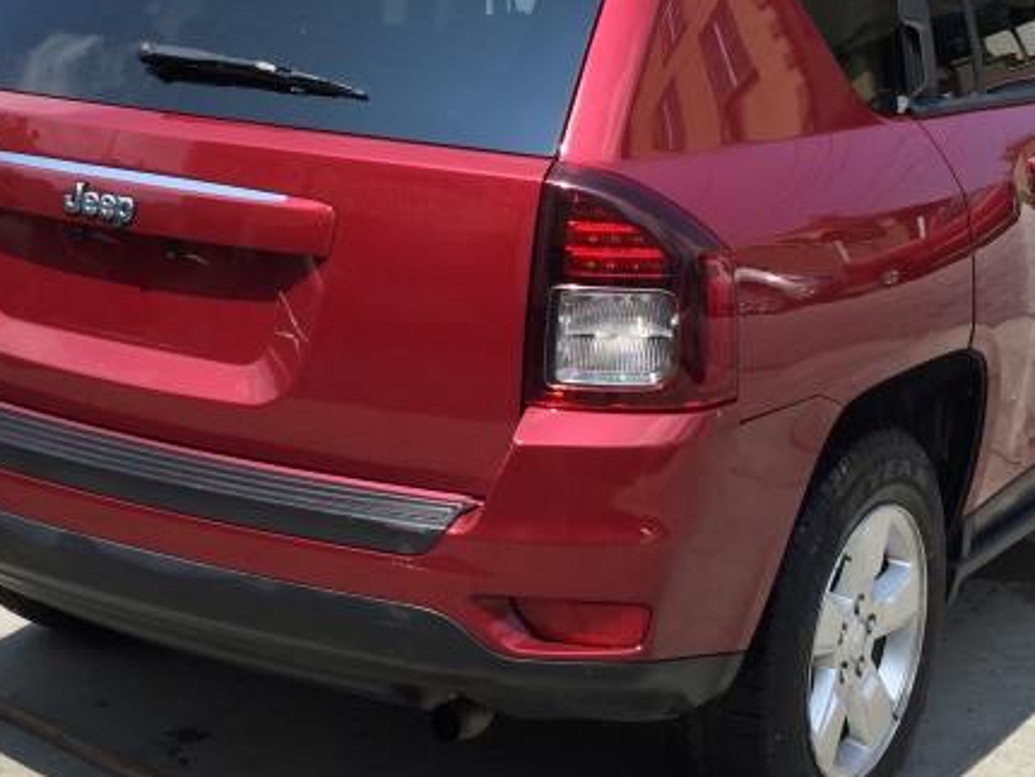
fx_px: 2064
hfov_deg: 28.1
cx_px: 486
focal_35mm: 69
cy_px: 284
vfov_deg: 21.3
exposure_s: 1/1236
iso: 32
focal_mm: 4.15
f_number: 2.2
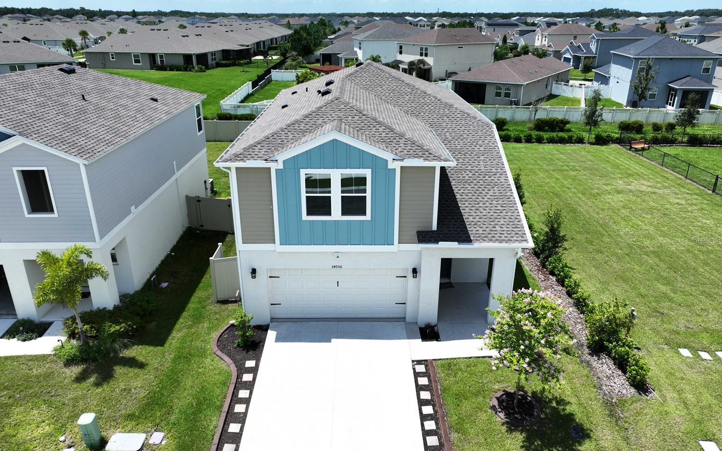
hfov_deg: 68.4
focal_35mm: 27
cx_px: 354
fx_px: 531
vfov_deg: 46.0
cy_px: 239
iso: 100
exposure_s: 1/500
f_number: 3.2
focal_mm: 12.29
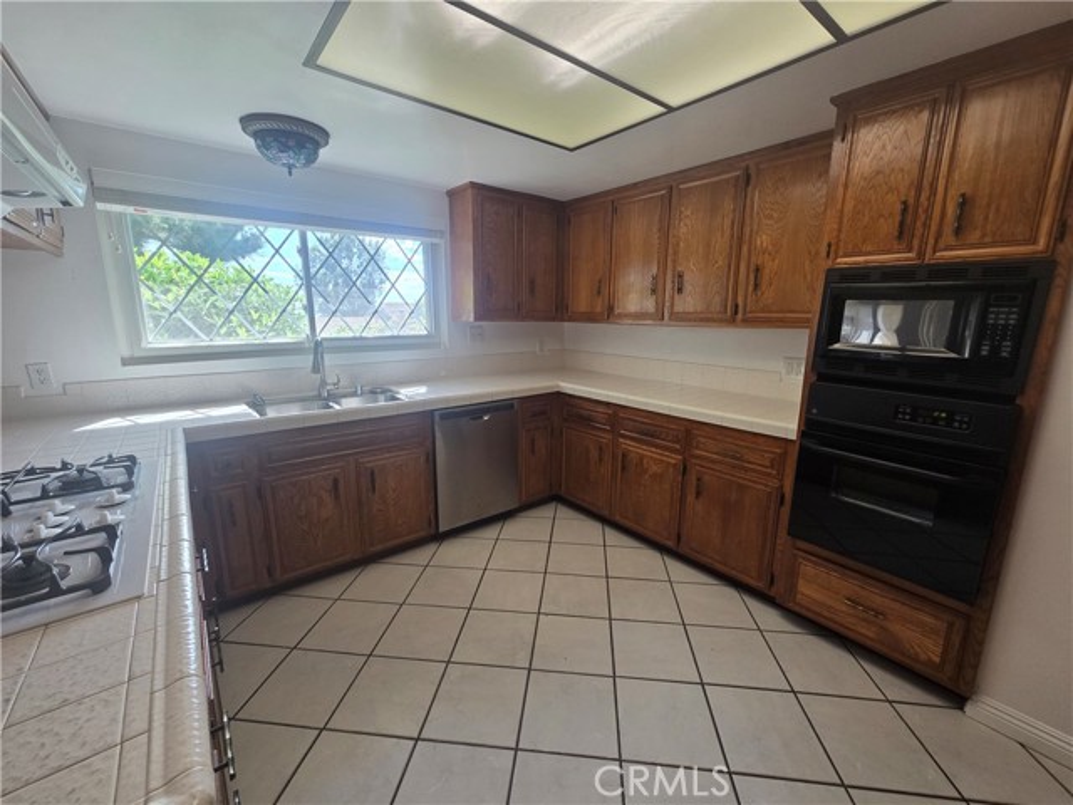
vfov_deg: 89.9
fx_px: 403
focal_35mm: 13
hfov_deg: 106.2
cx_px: 536
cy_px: 402
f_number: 2.2
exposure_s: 1/120
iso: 64
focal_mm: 2.2
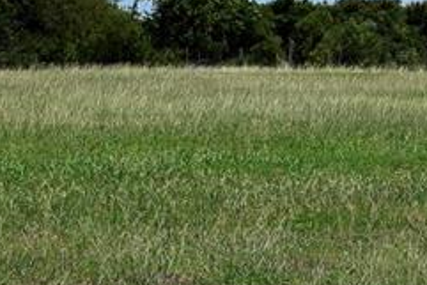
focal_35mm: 204
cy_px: 62
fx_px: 2421
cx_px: 718
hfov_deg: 9.7
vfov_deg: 6.7
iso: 200
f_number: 11
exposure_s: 1/500
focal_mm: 32
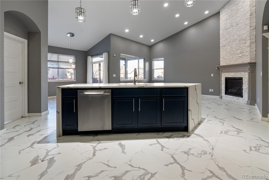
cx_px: 134
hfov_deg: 96.7
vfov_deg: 73.7
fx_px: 120
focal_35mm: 16
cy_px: 90
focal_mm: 16
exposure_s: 1/40
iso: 500
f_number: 6.3
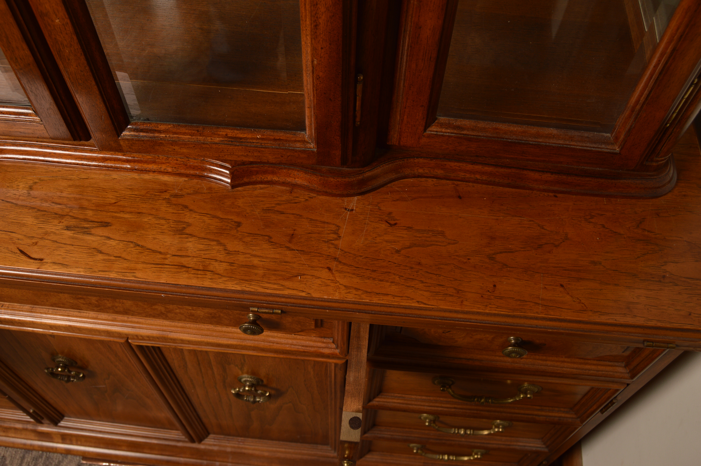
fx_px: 642
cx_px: 350
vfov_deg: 39.9
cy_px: 233
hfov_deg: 57.3
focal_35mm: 33
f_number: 5.6
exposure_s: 1/160
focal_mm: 22
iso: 100
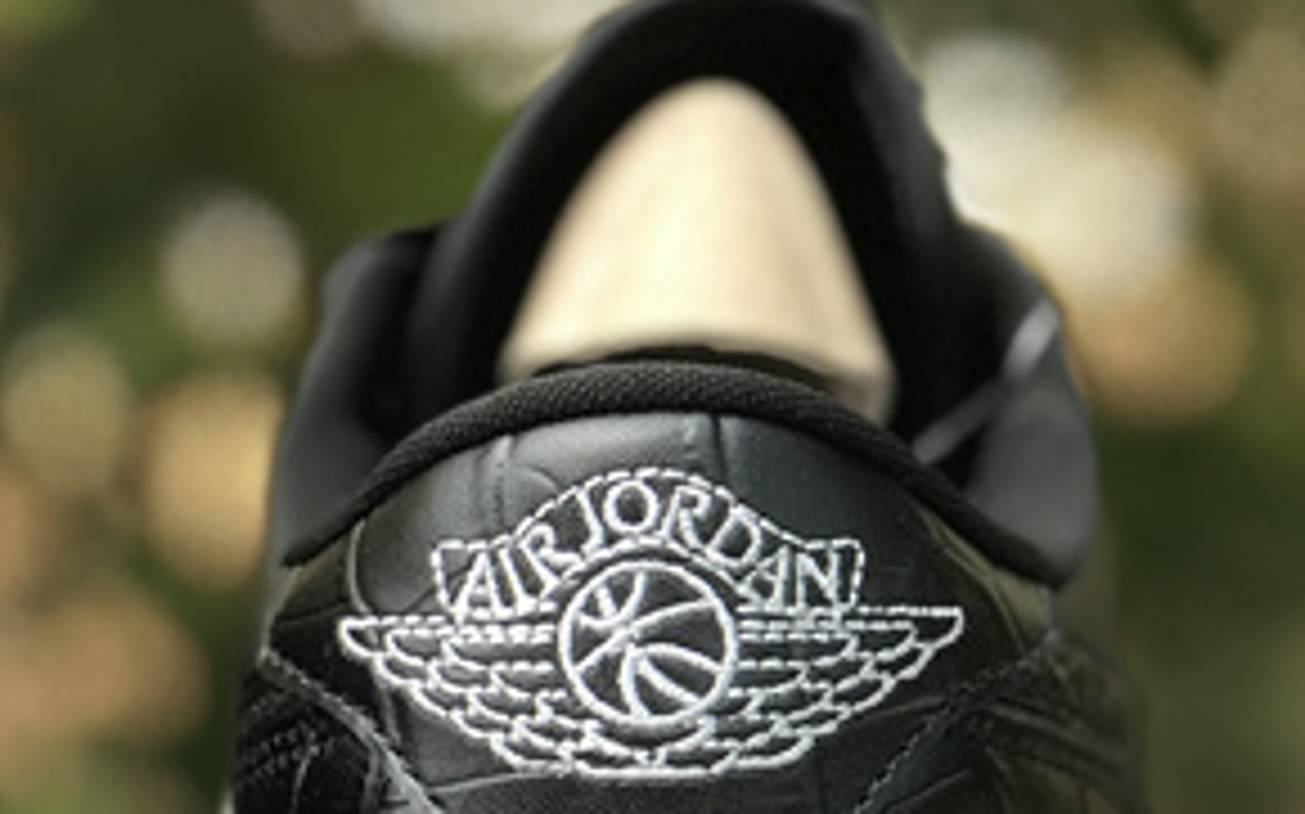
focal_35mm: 154
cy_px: 717
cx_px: 54
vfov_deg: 8.5
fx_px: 5475
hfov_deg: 13.4
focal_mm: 6.6
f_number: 2.8
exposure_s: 1/100
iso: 20
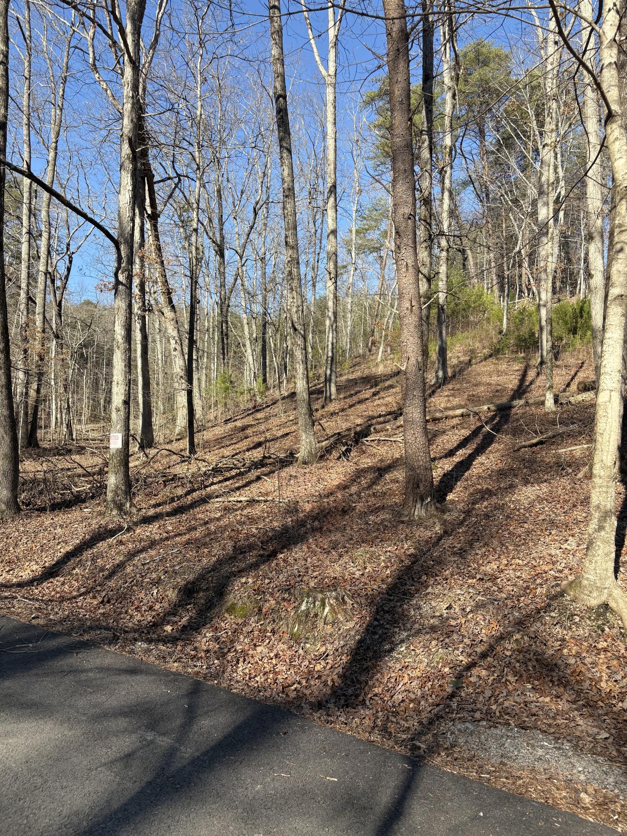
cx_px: 314
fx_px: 628
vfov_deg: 67.3
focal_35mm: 26
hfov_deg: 53.1
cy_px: 418
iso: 50
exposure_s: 1/1337
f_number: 1.6
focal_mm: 5.96
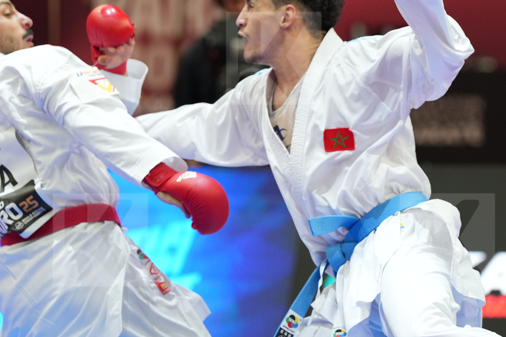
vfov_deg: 4.3
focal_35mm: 323
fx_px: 4540
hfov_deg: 6.4
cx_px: 447
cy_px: 59
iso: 2000
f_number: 2.8
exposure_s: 1/1000
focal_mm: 156
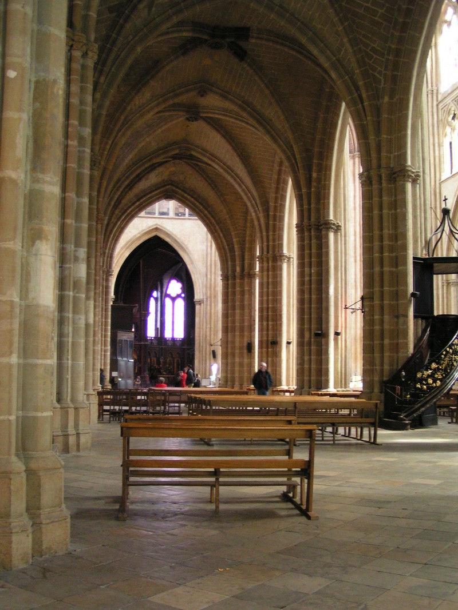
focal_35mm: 38
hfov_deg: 37.7
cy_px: 305
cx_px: 229
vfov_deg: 49.0
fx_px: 670
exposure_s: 1/3
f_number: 2.8
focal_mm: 5.8
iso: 200
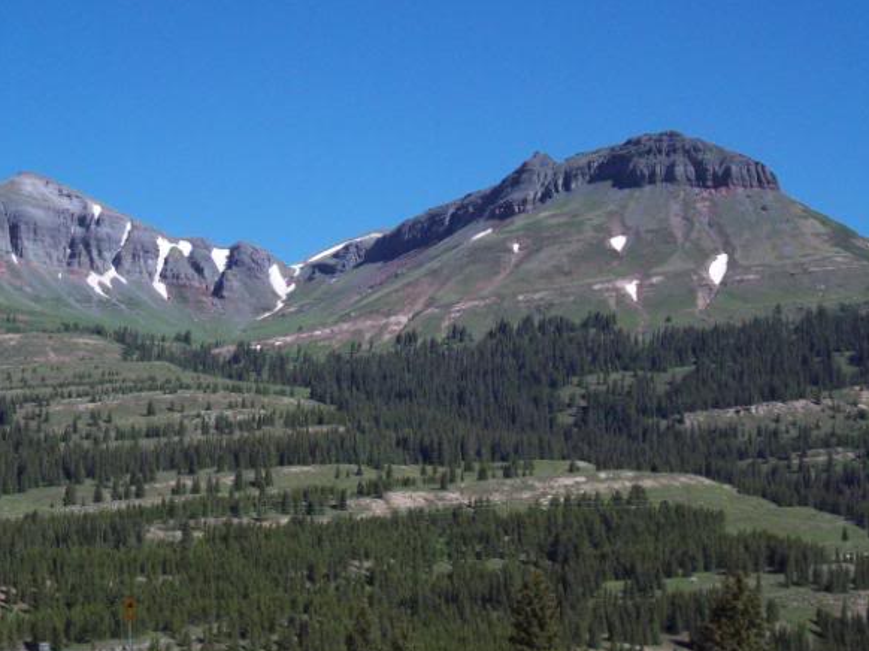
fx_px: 2208
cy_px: 255
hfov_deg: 22.2
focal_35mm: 88
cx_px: 309
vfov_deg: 16.8
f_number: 7.6
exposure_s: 1/231
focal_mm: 10.7
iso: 80
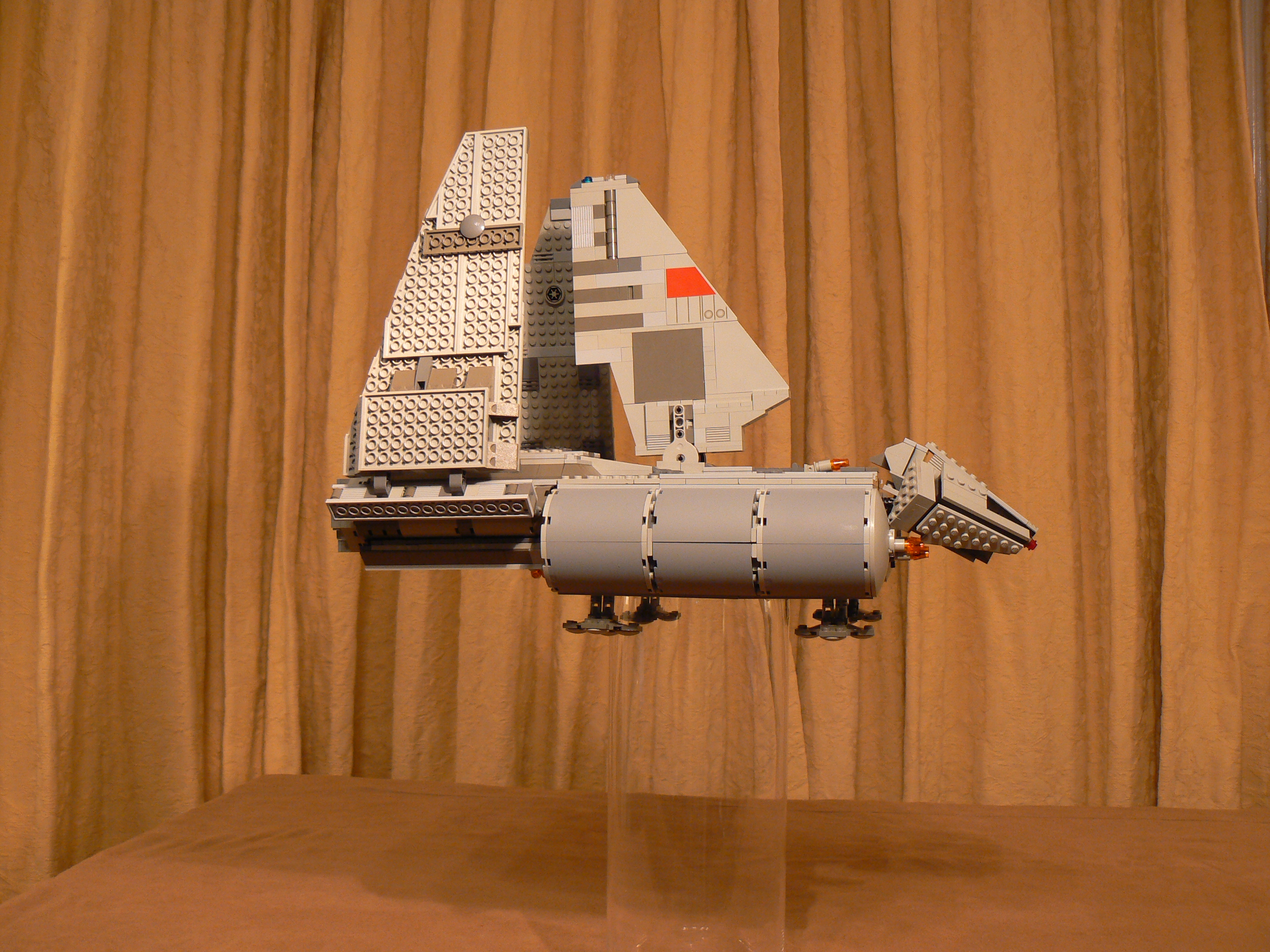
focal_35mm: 36
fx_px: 1321
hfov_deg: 51.4
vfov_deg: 39.7
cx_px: 635
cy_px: 476
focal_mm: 6
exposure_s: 1/4
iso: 100
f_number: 3.2
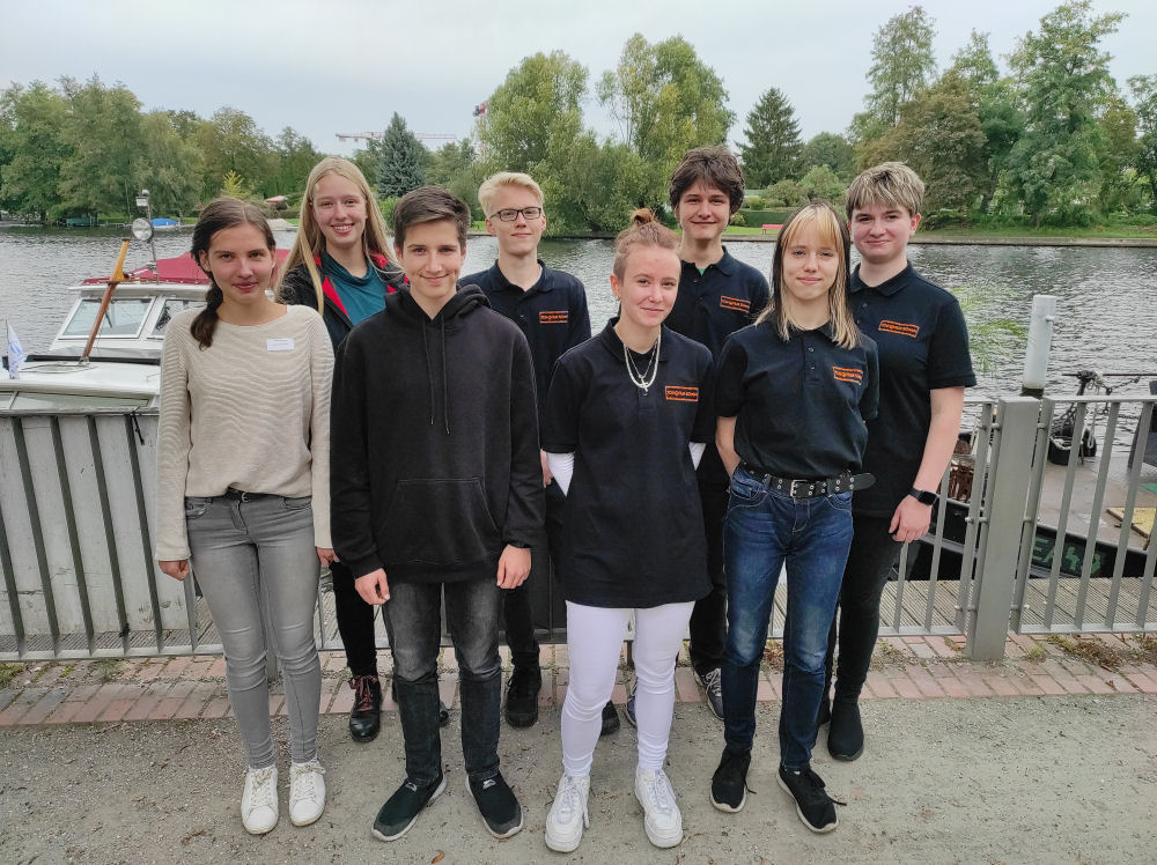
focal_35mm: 25
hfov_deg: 69.4
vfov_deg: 54.8
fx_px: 835
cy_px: 432
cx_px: 578
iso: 100
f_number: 1.89
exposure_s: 1/890
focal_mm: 5.43
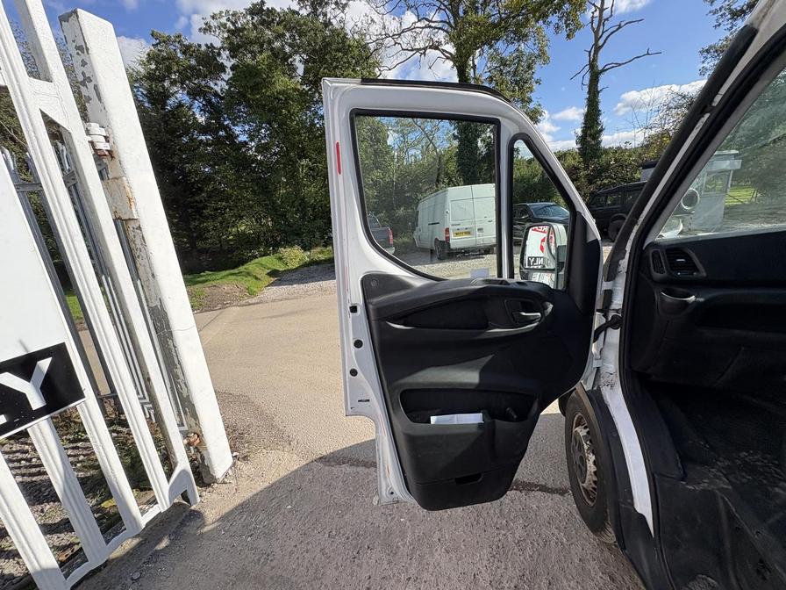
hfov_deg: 102.1
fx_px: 318
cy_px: 295
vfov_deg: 85.7
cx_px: 393
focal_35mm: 14
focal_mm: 2.22
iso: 40
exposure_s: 1/700
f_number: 2.2
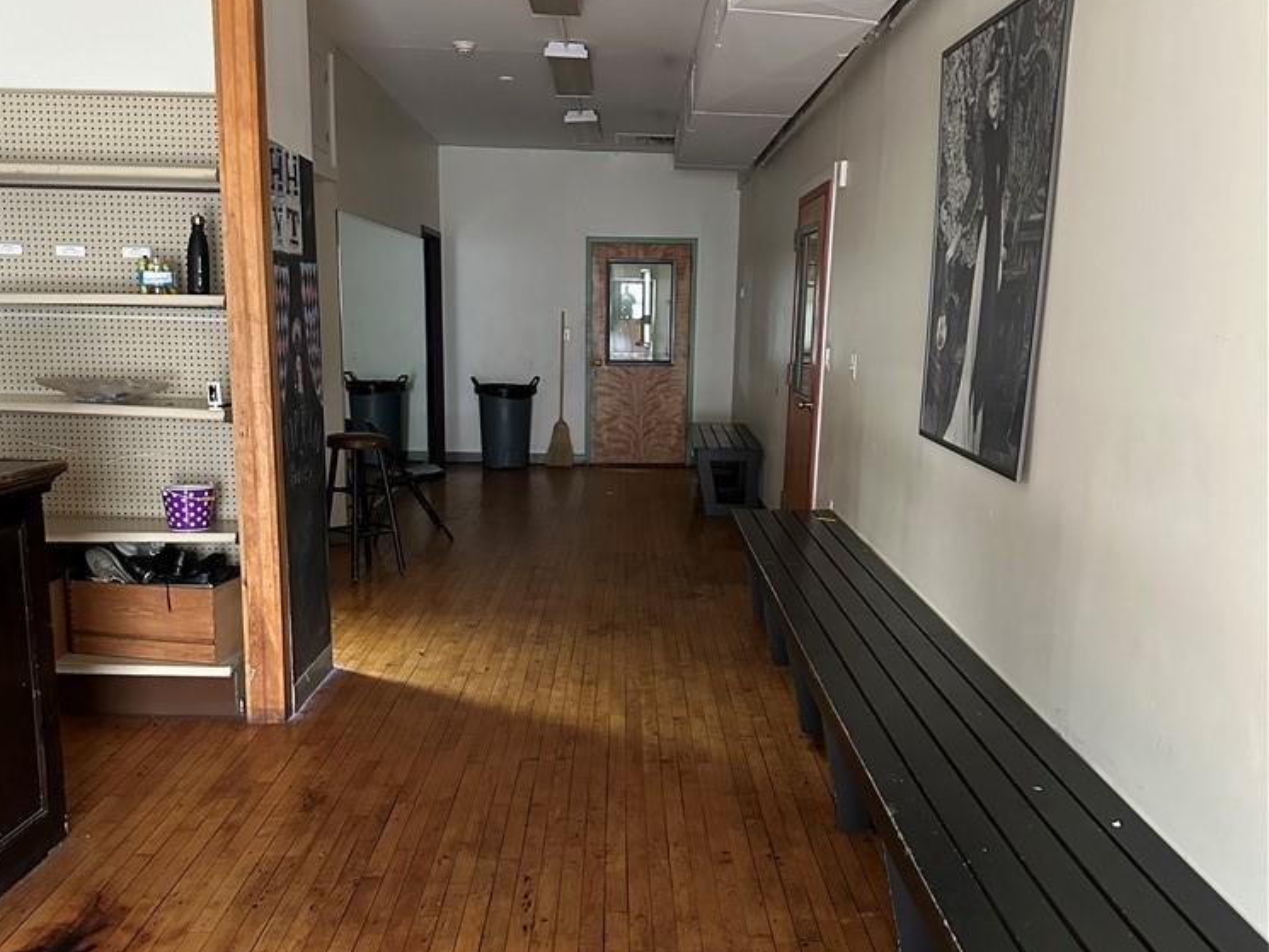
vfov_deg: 42.8
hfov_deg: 55.3
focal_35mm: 33
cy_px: 552
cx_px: 617
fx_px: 1210
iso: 800
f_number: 1.78
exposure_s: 1/30
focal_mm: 6.86
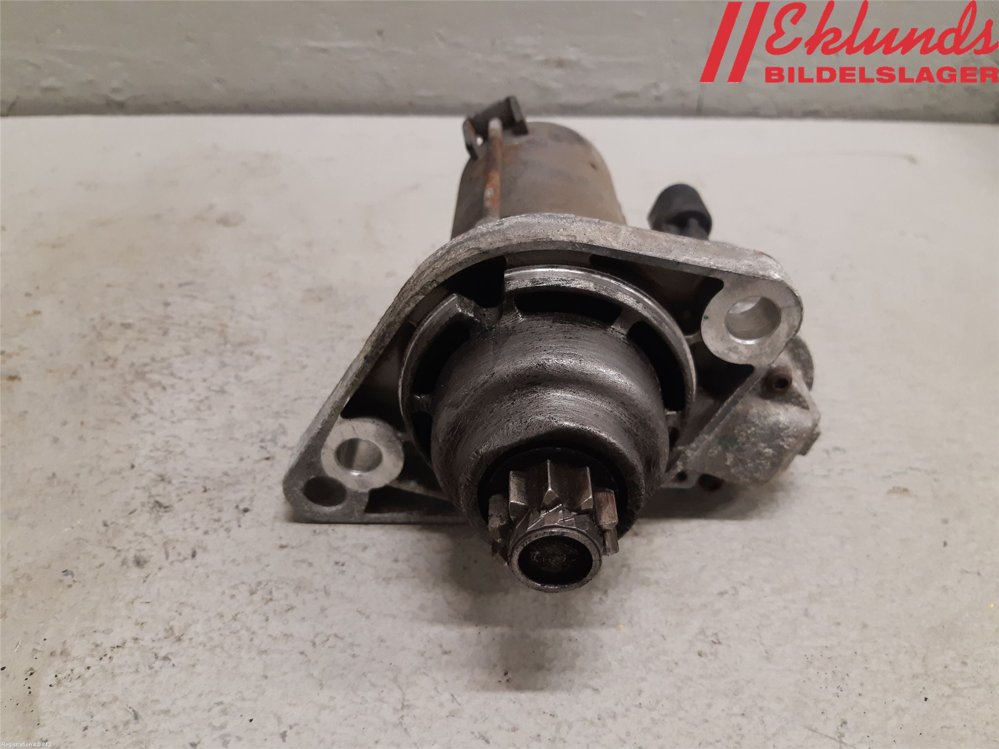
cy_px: 374
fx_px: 750
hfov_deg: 67.3
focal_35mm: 26
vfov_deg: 53.1
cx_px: 500
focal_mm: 3.93
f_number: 1.7
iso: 200
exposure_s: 1/50
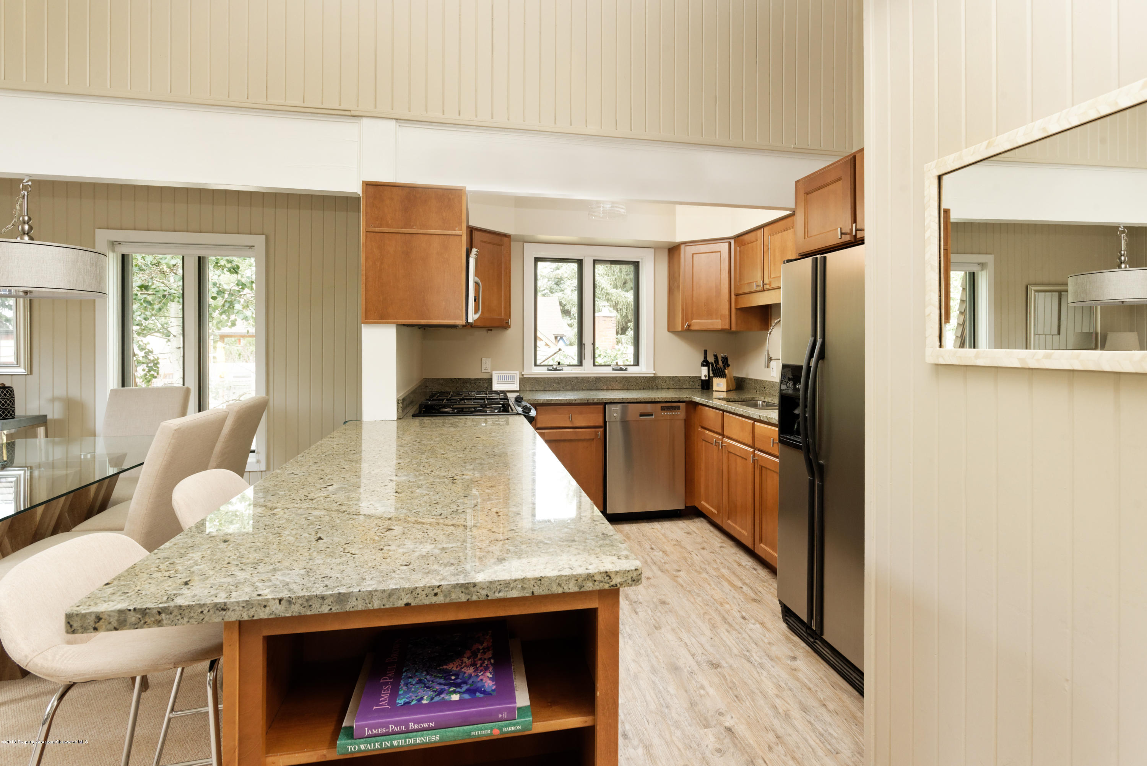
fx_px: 542
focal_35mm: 17
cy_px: 383
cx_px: 574
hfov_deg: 93.3
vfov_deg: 70.5
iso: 800
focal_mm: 17
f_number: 7.1
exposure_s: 1/10
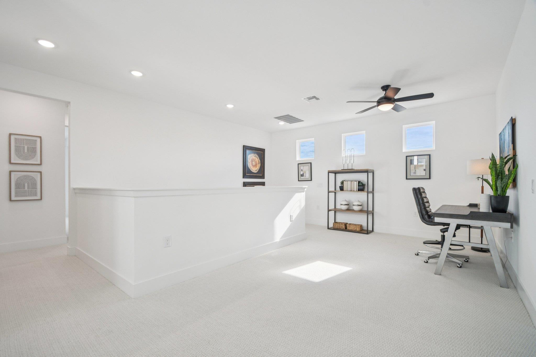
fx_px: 223
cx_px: 268
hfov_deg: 100.4
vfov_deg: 77.3
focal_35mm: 15
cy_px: 178
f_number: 8
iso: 400
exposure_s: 1/100
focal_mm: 10
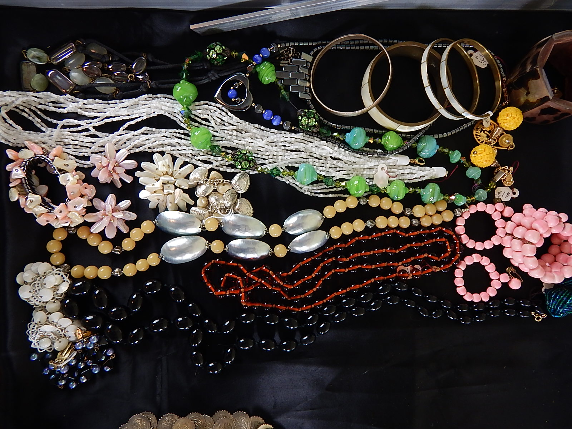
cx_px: 286
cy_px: 214
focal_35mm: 22
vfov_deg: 61.1
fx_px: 364
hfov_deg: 76.4
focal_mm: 4
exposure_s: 1/30
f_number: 3
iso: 125
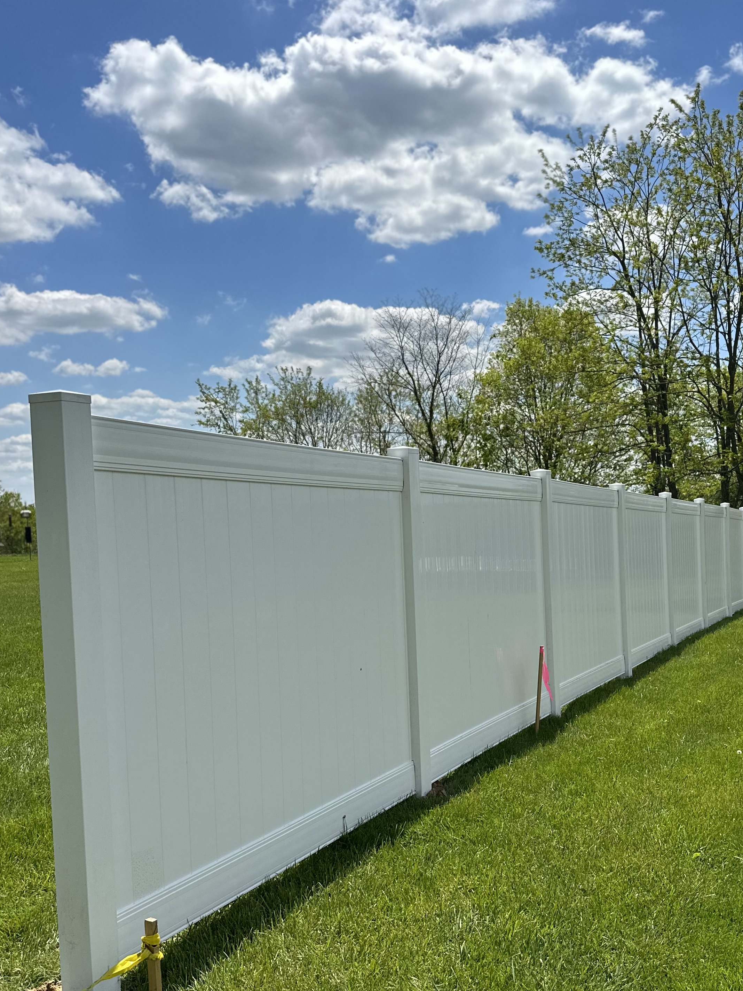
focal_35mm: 34
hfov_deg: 41.4
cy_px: 540
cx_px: 474
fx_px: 973
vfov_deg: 53.9
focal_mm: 6.86
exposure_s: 1/7576
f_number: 1.78
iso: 80
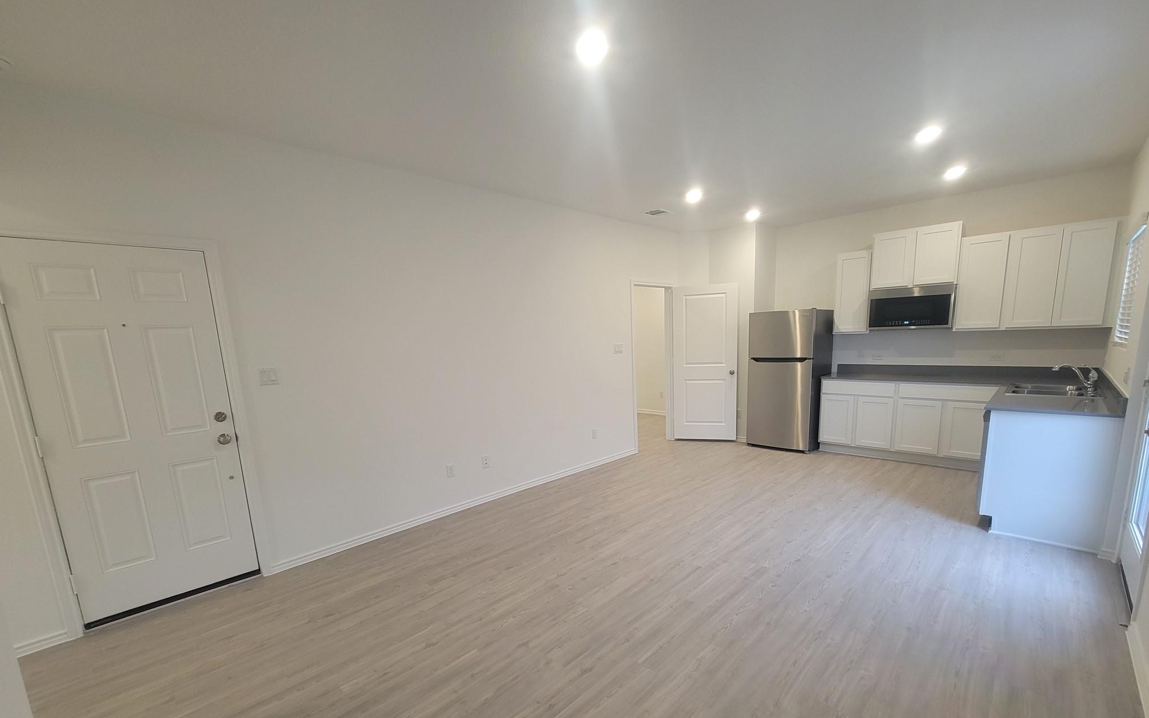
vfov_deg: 78.0
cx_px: 580
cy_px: 419
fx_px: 438
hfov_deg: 105.3
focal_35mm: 14
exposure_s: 1/60
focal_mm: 2.2
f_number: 2.2
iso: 200
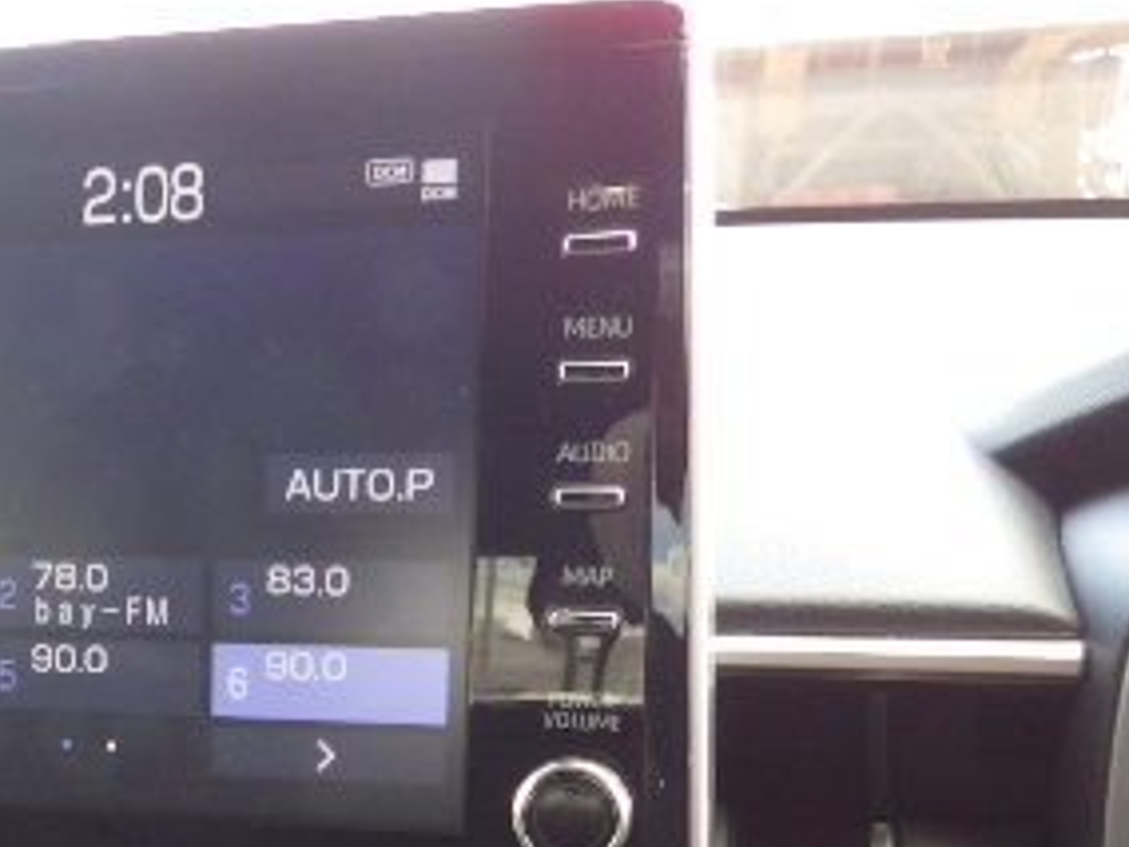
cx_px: -4
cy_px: 799
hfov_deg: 28.8
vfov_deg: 22.6
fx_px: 2055
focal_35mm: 63
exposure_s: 1/50
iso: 125
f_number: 3.5
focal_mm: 5
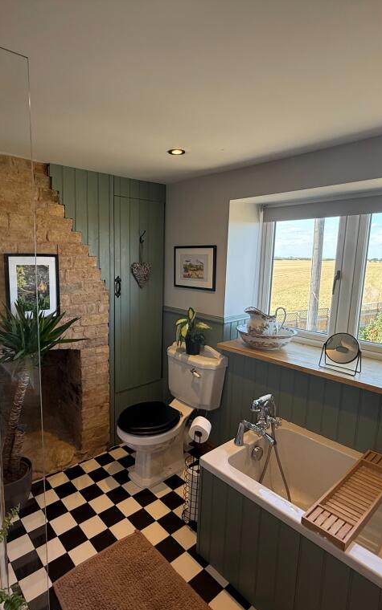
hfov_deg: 59.2
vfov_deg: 85.1
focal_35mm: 20
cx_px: 153
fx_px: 333
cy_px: 307
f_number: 2.2
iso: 80
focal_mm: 2.22
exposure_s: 1/100
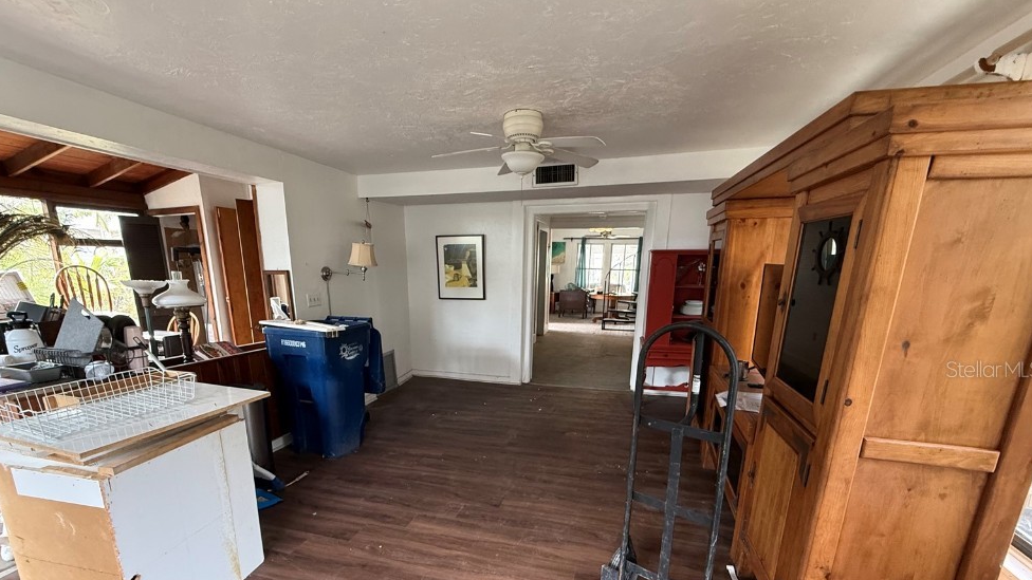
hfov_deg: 99.4
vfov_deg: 65.9
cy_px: 369
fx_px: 438
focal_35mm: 16
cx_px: 504
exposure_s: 1/60
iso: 400
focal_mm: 2.22
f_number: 2.2
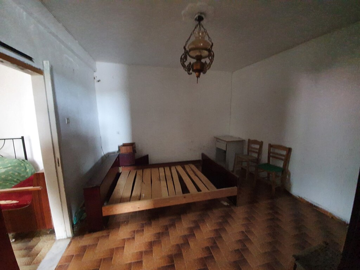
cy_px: 135
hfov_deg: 106.2
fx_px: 135
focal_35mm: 13
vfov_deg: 89.9
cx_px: 180
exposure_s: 1/10
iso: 1000
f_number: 2.2
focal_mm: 1.8
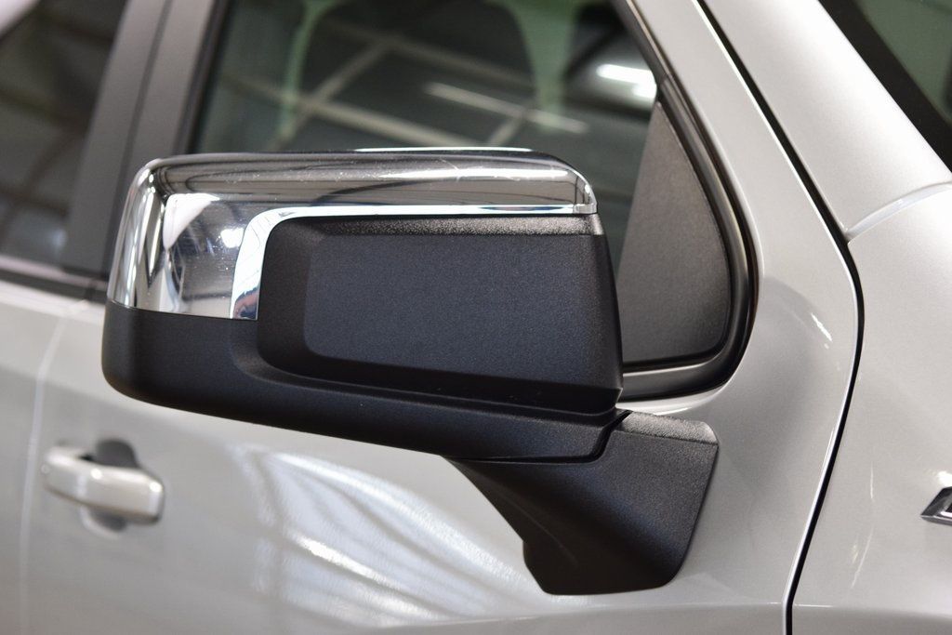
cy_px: 318
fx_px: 2221
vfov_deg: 16.3
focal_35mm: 84
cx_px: 476
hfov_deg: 24.2
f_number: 4.5
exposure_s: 1/125
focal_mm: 56
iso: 1600
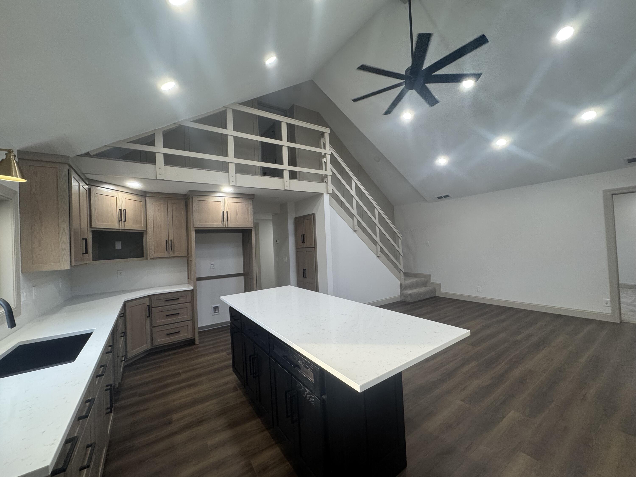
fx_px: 257
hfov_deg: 102.1
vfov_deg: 85.7
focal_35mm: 14
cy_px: 238
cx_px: 318
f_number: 2.2
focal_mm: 2.22
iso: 200
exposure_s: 1/120
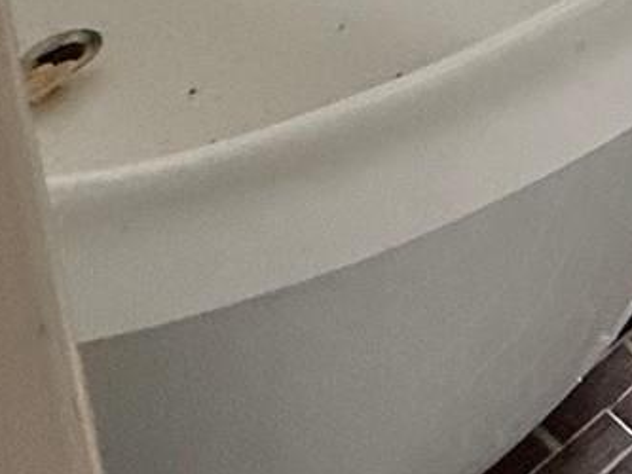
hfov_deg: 16.4
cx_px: 1323
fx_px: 1571
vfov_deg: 12.1
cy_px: -798
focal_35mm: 86
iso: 400
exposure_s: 1/74
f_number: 2.2
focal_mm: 2.22
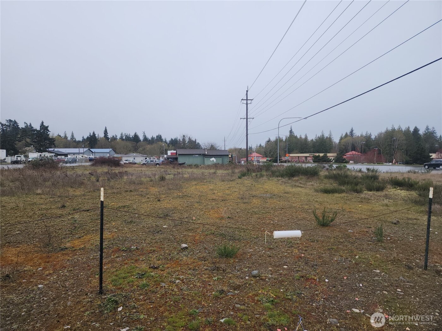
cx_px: 221
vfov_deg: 58.9
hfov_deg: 73.9
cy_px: 166
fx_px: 294
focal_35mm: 23
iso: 12
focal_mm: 6.4
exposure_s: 1/447
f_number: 1.8
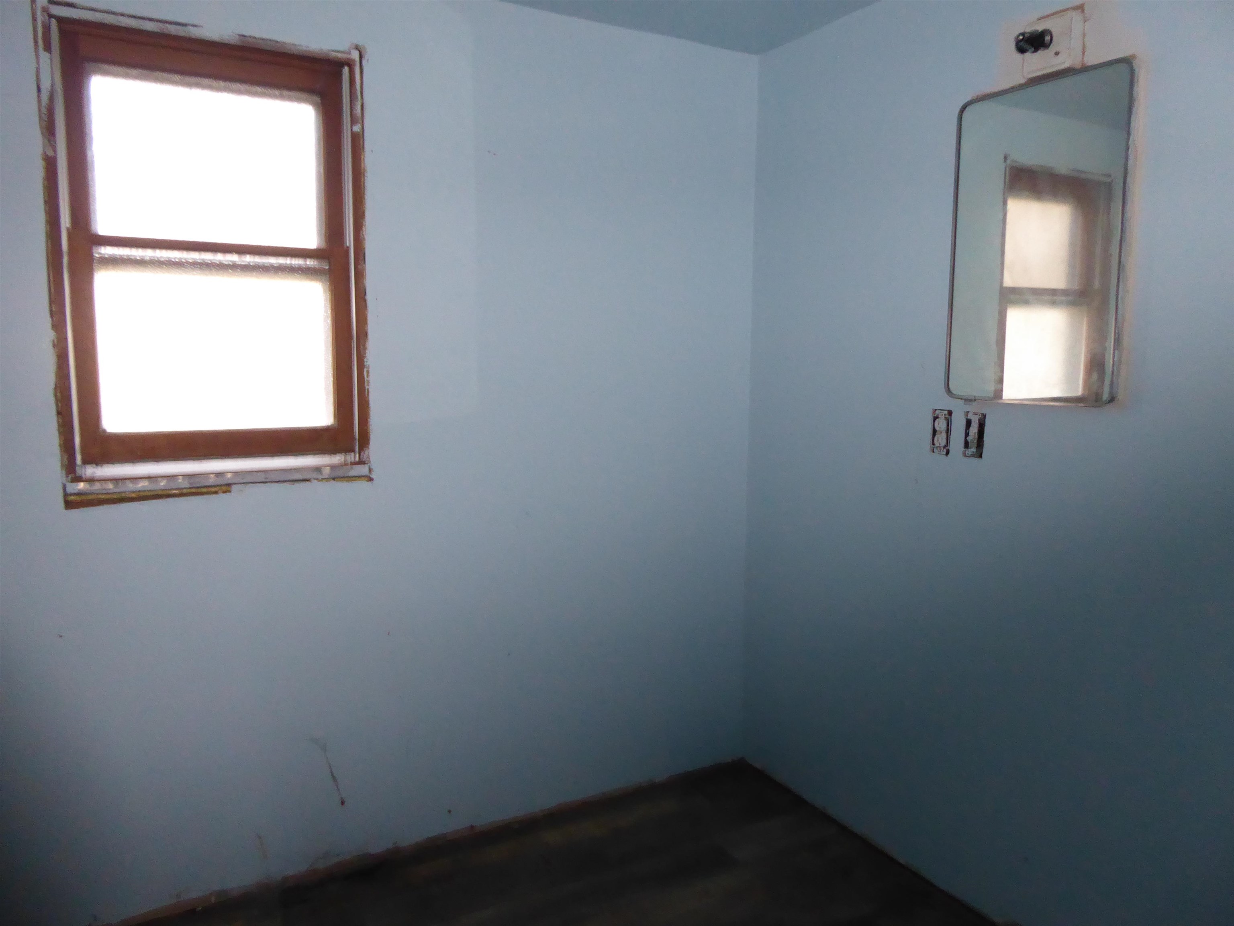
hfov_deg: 69.4
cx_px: 617
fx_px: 891
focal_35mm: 25
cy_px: 463
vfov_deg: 54.9
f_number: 3.3
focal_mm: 4.3
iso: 800
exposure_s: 1/60
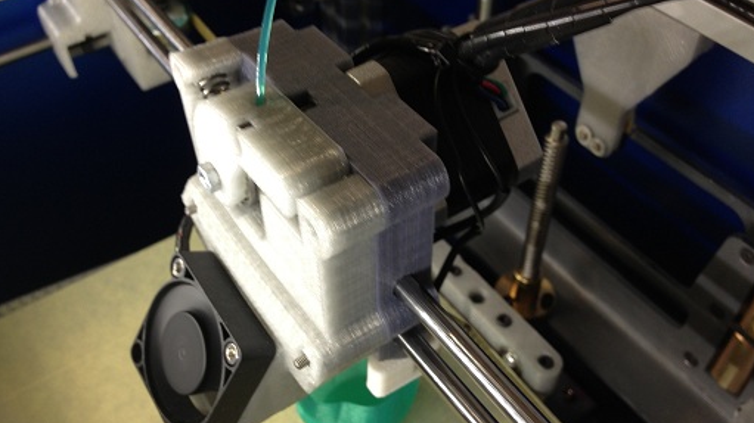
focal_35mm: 37
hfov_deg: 54.0
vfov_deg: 31.9
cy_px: 226
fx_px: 739
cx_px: 382
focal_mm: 4.13
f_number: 2.4
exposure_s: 1/20
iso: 64
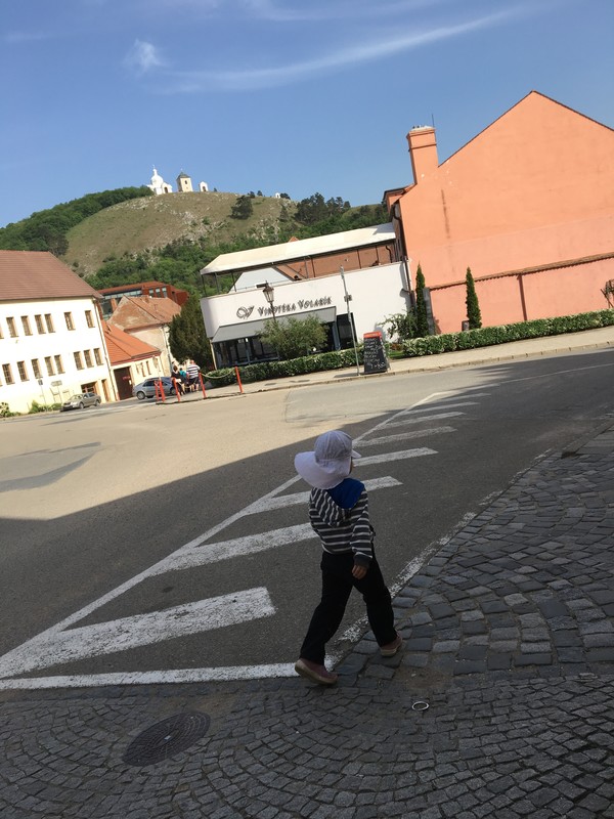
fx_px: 686
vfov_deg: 61.7
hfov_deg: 48.2
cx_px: 307
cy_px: 410
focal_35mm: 29
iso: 25
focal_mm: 4.15
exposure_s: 1/1183
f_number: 2.2
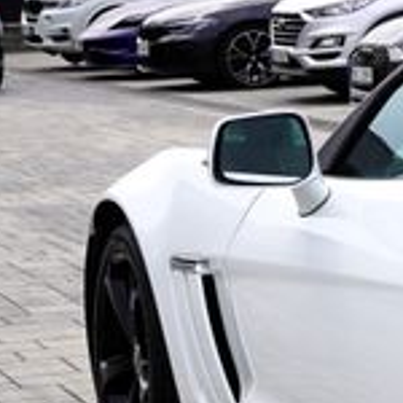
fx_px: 2292
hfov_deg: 8.8
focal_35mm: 174
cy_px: 173
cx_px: 1053
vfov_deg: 10.0
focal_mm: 30
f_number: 10
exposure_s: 1/160
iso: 100
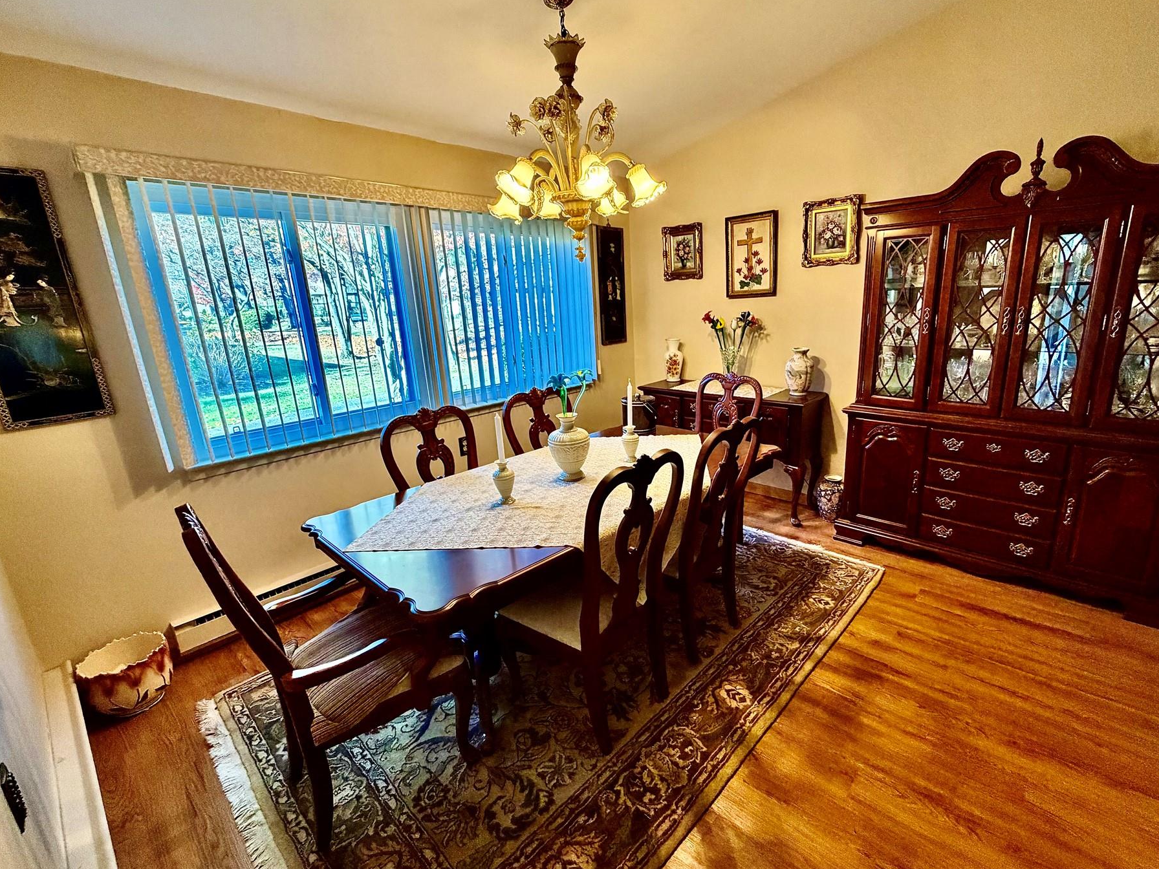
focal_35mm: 16
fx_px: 536
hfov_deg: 94.3
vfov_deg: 78.1
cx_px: 629
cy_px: 427
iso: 320
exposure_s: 1/60
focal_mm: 2.22
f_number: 2.2
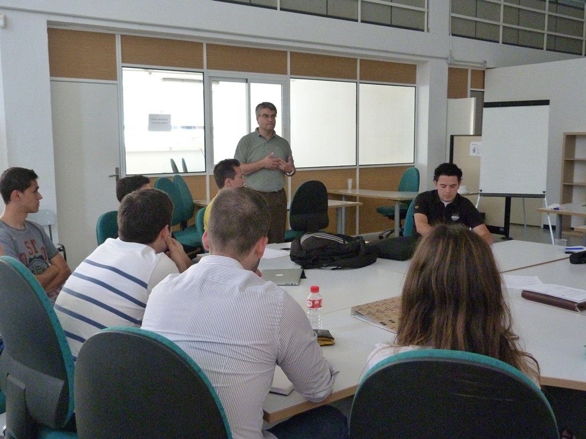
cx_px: 293
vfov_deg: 41.8
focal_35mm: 34
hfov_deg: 54.0
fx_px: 576
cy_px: 220
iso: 800
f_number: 3
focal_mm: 6.1
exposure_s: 1/60
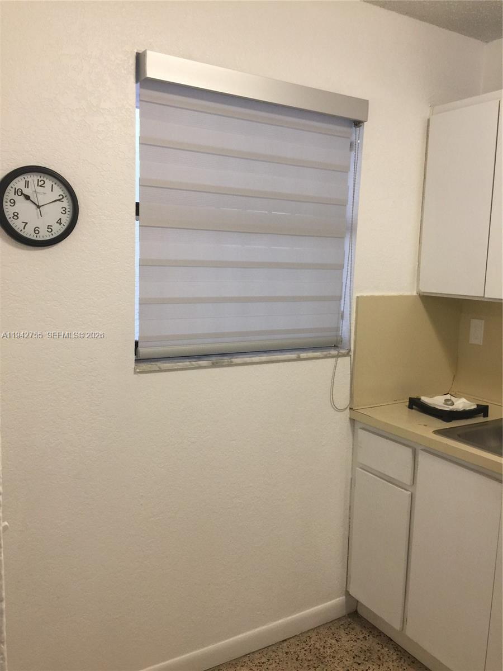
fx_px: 562
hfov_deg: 48.2
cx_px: 252
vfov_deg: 61.7
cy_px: 336
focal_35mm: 29
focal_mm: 4.15
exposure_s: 1/30
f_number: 2.2
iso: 50
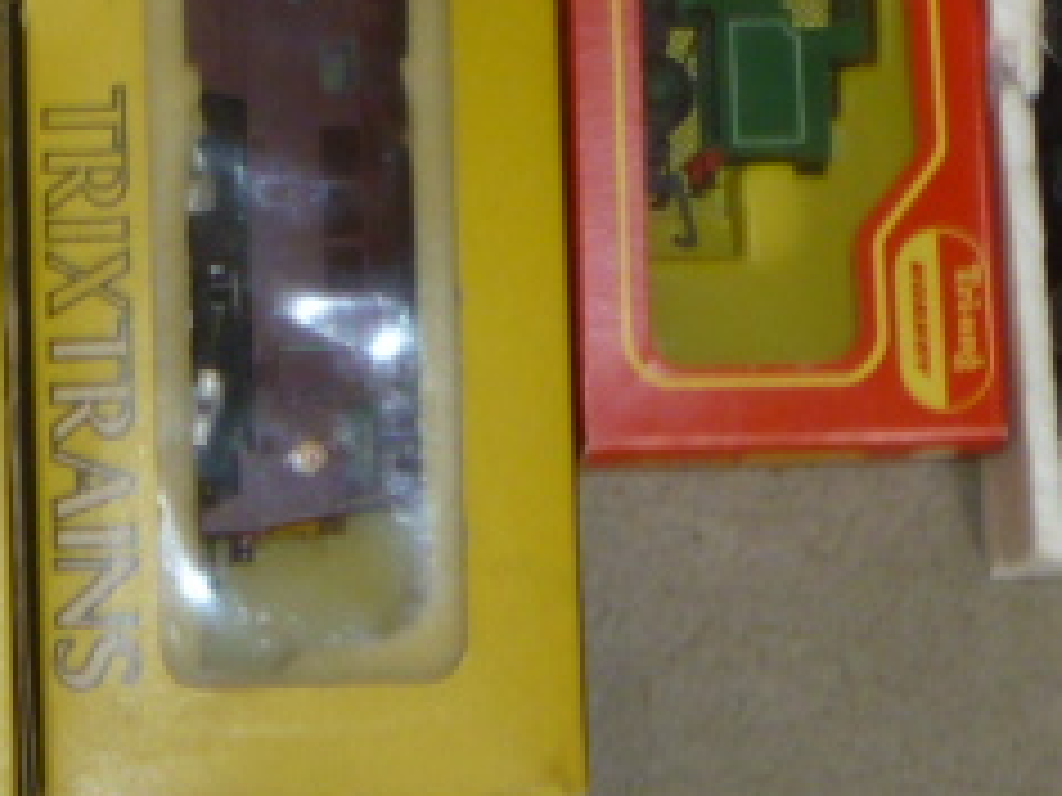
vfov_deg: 9.2
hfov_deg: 12.2
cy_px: -9
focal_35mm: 160
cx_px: -40
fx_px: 4909
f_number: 3.3
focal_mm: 5.3
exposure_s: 1/30
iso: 100
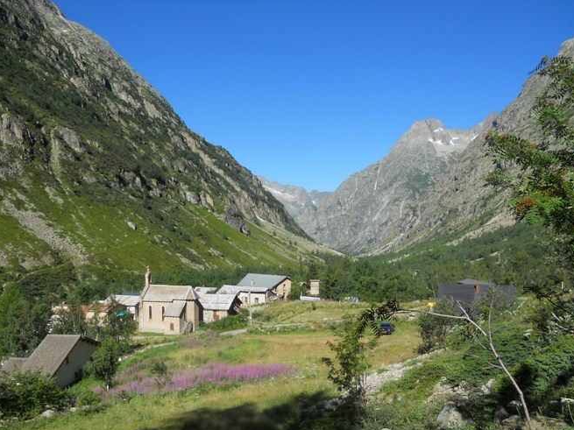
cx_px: 236
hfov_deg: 55.0
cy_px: 262
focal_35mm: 33
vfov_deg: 42.7
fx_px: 547
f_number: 3.2
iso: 80
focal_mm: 4.9
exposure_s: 1/1000
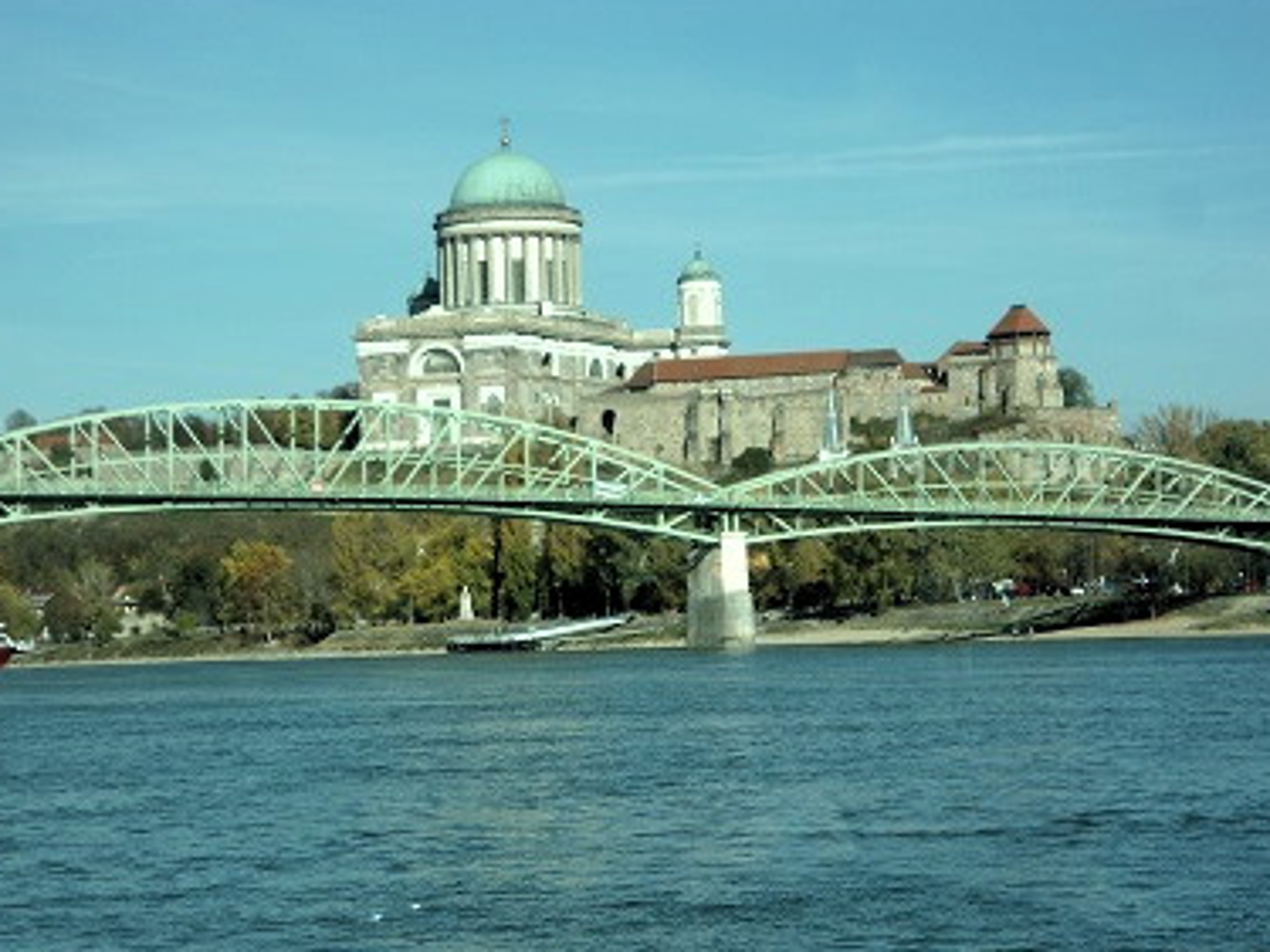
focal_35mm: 112
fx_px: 4108
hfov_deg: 17.6
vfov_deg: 13.2
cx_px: 630
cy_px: 491
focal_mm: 18.8
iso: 80
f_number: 5.9
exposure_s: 1/250
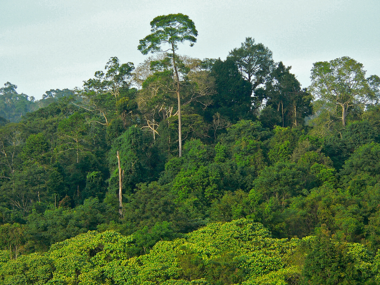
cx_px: 190
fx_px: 2591
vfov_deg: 6.3
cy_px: 142
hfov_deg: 8.4
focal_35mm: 236
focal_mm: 39.2
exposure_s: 1/200
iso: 100
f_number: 4
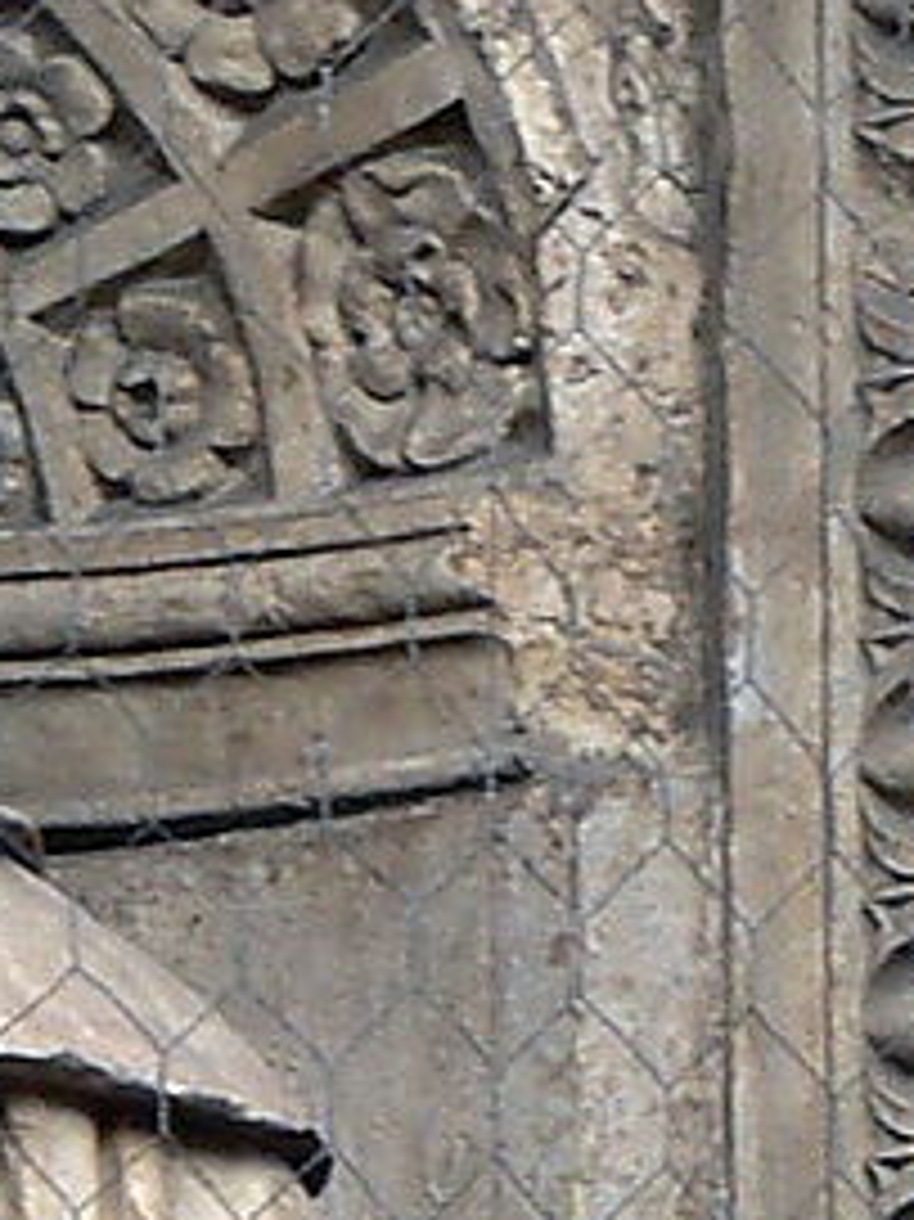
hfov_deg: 1.5
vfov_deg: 2.0
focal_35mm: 992
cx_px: -207
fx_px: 34951
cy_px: 1252
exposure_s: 1/125
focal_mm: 28
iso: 80
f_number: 4.5
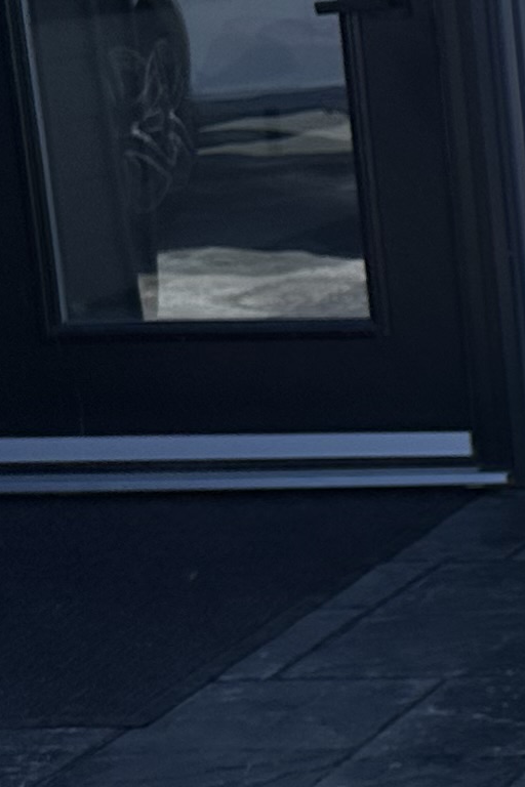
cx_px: 1994
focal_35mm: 131
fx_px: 2865
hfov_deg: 7.7
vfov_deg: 15.6
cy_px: 533
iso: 80
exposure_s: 1/3472
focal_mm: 6.86
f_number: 1.78
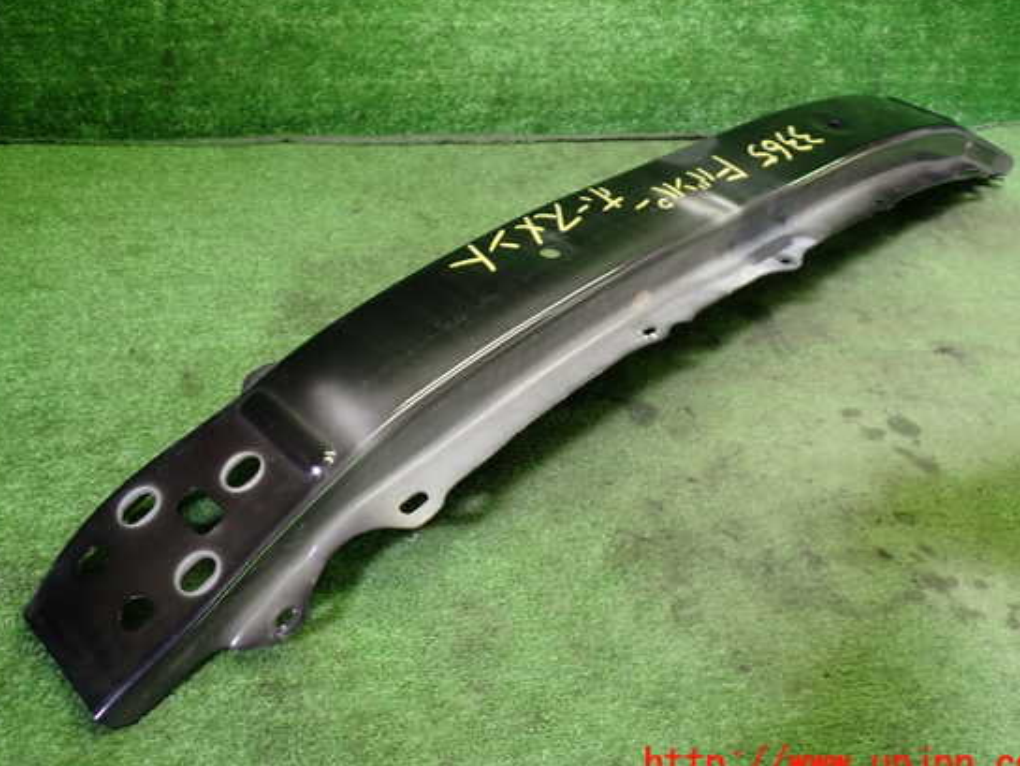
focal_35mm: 33
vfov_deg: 43.0
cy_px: 367
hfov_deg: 55.3
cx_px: 505
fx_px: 973
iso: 200
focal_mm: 5.4
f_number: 2.3
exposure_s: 1/50
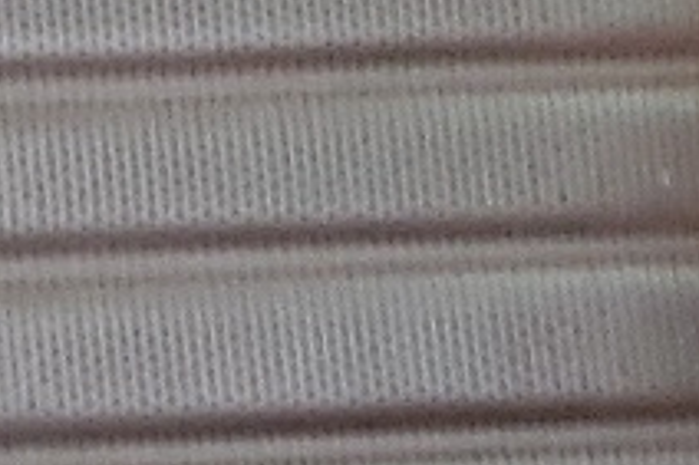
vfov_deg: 6.6
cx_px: -920
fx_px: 3958
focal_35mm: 204
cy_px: -333
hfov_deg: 9.2
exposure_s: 1/60.2
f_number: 1.5
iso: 114
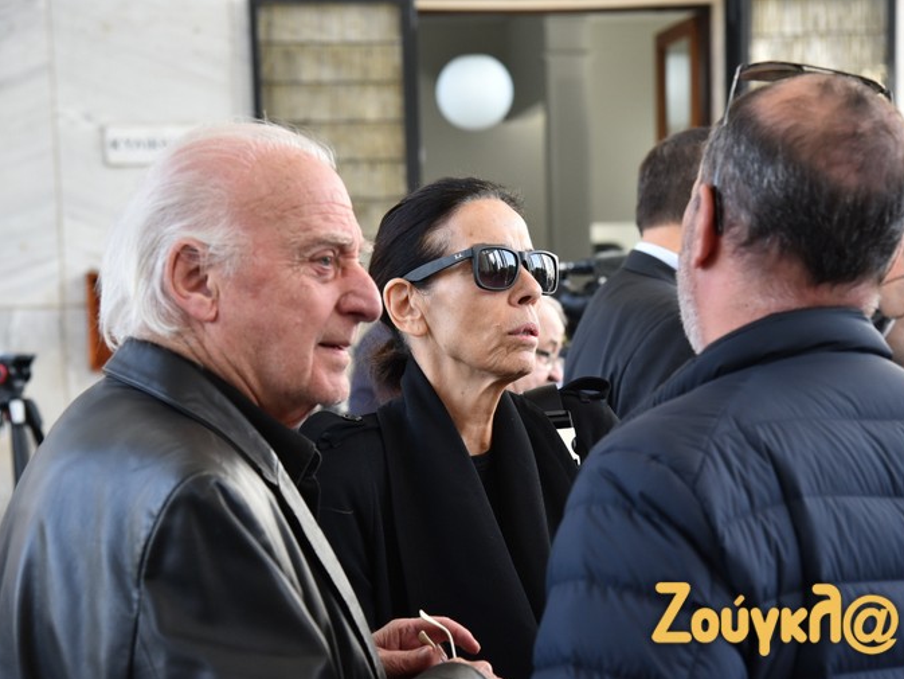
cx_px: 473
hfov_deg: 25.3
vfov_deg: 19.1
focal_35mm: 77
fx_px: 2011
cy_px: 344
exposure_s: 1/320
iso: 900
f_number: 5
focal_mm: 70
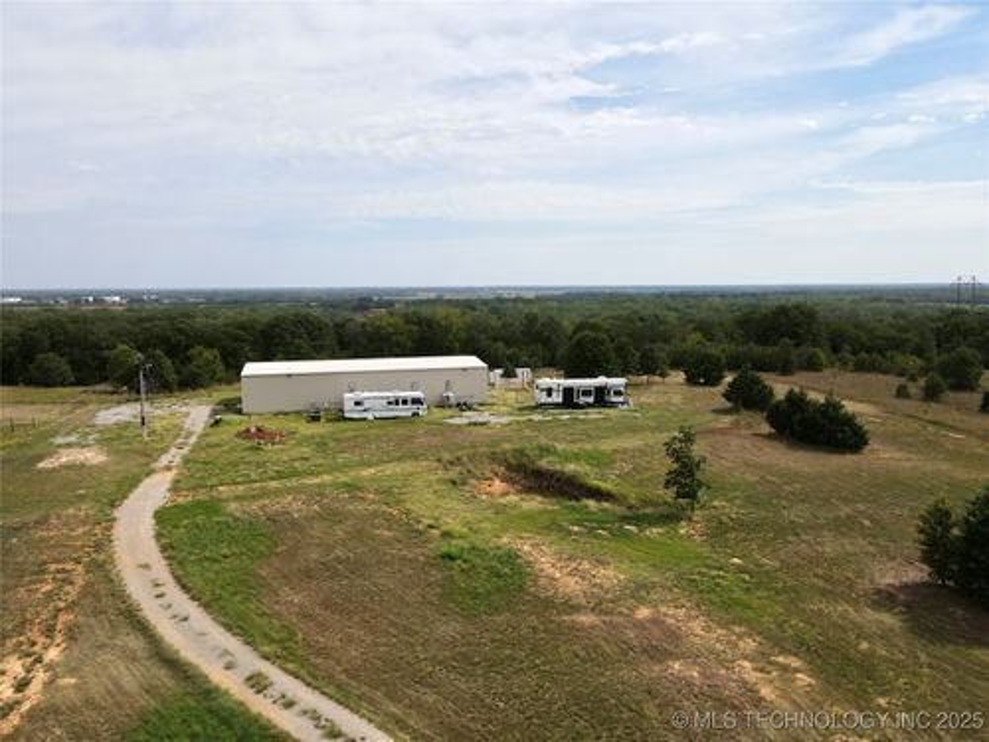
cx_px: 494
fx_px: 686
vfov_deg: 56.8
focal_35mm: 24
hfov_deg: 71.6
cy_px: 371
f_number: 2.8
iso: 110
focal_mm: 4.5
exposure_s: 1/1250
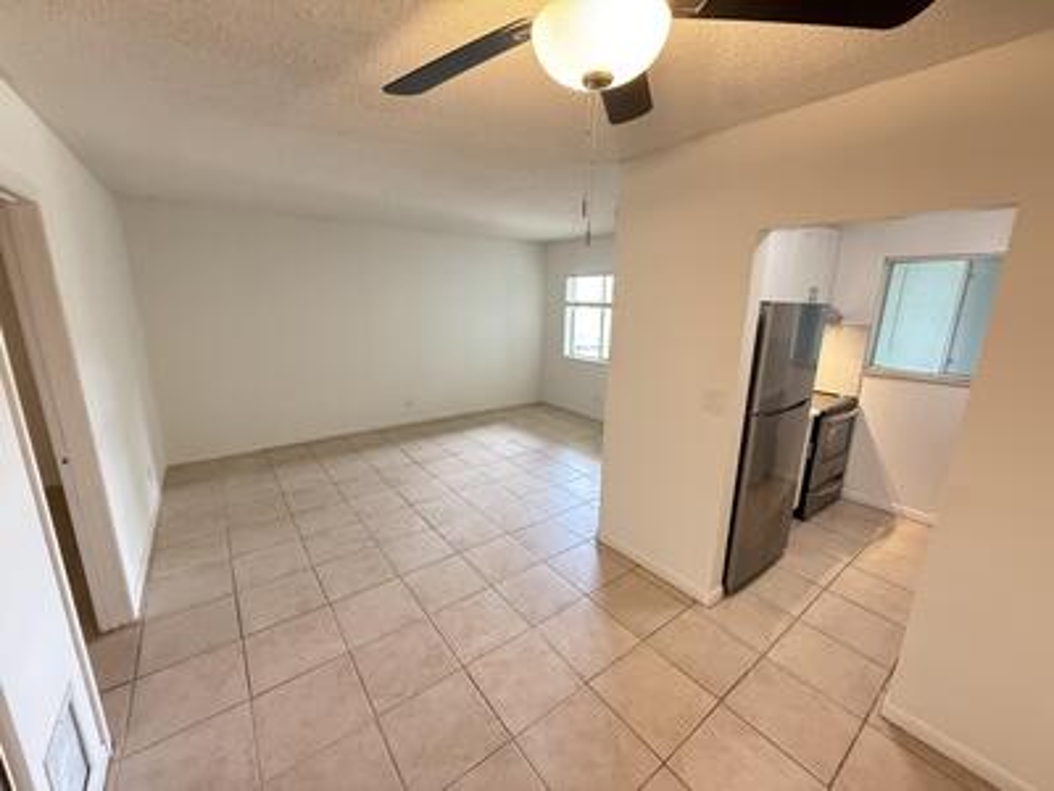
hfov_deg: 102.1
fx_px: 426
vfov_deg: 85.7
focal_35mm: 14
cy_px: 396
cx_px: 527
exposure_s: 1/60
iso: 640
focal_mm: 2.22
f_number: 2.2
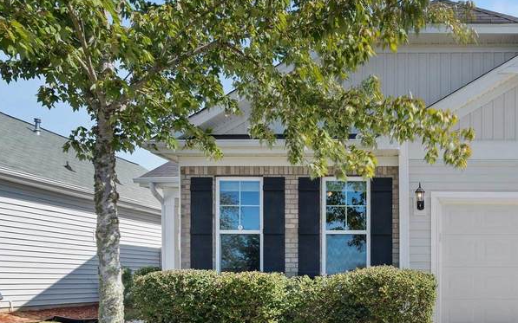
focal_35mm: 36
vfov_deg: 33.6
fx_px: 509
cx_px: 439
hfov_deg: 49.6
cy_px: 284
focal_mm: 11
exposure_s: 1/1600
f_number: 6.3
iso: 200
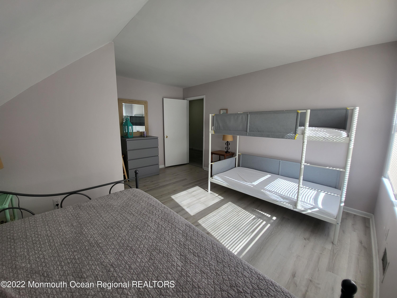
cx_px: 198
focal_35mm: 13
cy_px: 149
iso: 40
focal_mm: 1.74
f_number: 2.2
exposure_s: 1/120
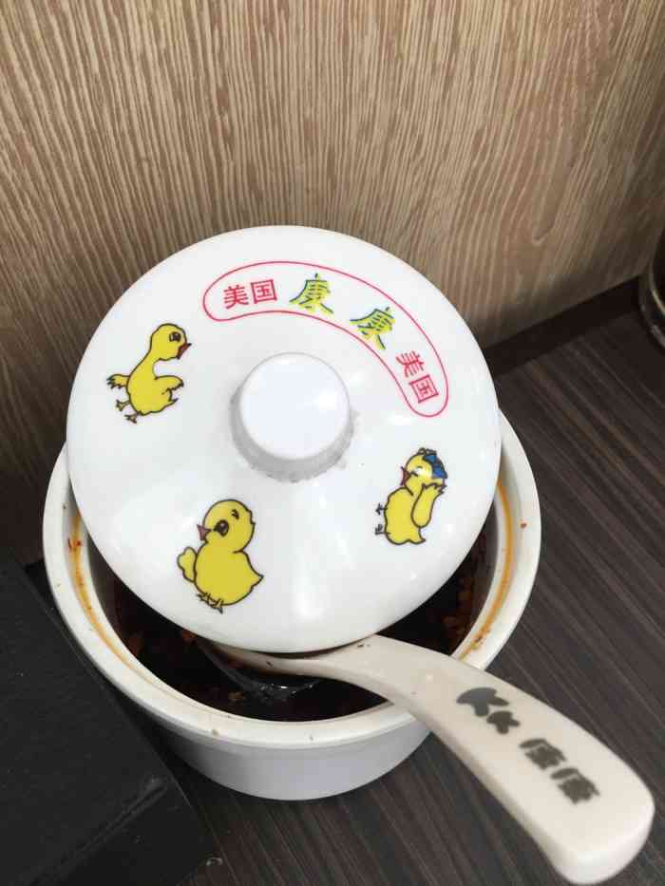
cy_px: 443
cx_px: 332
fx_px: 743
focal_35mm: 29
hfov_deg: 48.2
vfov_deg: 61.7
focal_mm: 4.15
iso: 32
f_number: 2.2
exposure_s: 1/33
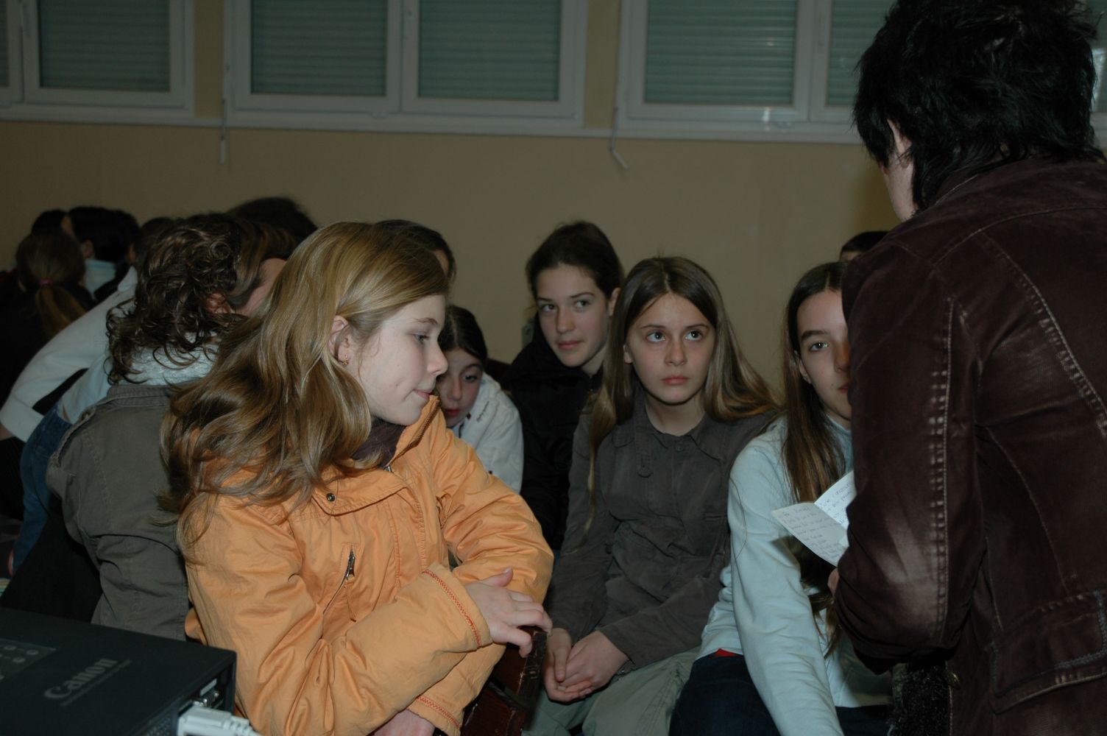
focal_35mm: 46
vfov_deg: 28.9
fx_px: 1429
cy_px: 368
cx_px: 554
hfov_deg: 42.4
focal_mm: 31
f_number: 4
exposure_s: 1/60
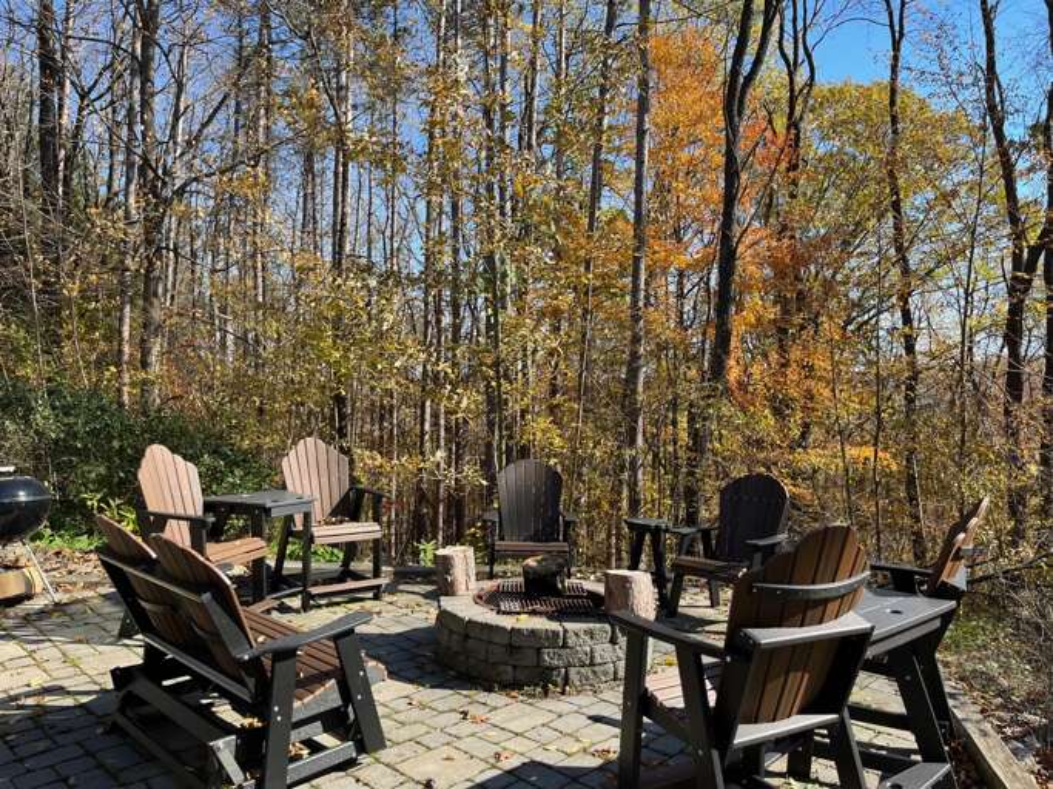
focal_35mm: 26
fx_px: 791
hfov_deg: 67.3
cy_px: 394
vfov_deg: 53.0
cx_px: 526
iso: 50
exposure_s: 1/1036
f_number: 1.6
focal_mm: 5.1
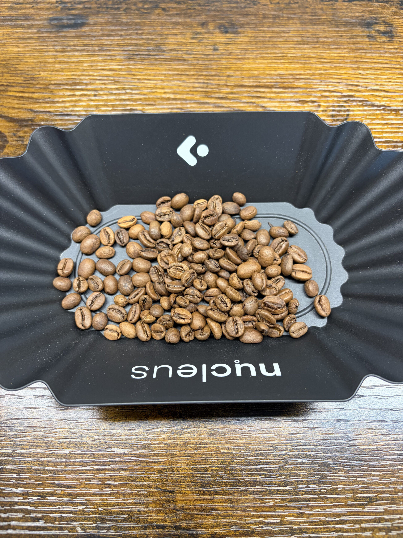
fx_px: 404
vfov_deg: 67.3
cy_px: 269
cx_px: 202
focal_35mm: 26
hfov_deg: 53.1
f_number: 1.6
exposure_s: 1/60
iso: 250
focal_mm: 5.96
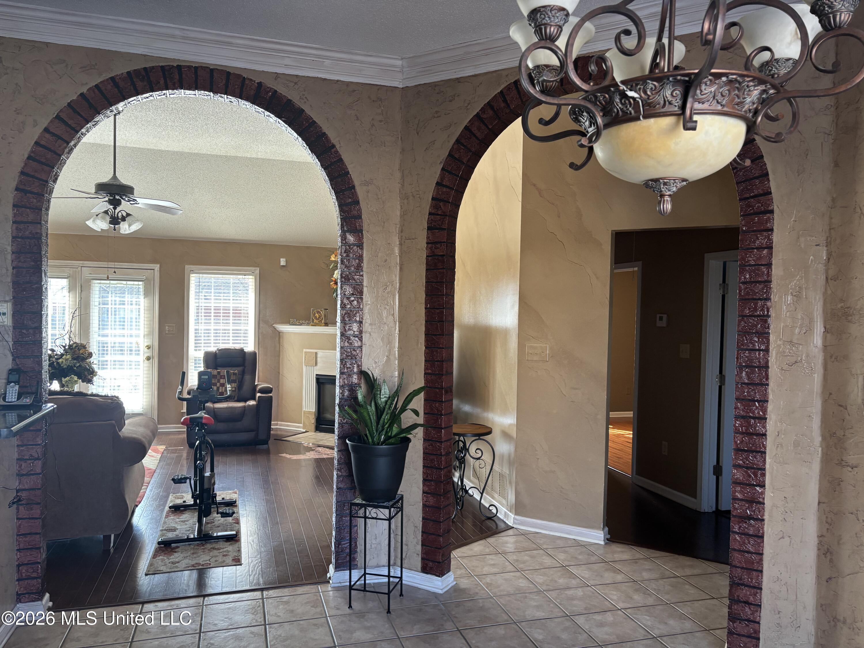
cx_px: 432
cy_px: 324
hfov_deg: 67.3
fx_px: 649
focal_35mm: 26
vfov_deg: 53.1
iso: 125
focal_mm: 5.96
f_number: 1.6
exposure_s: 1/115
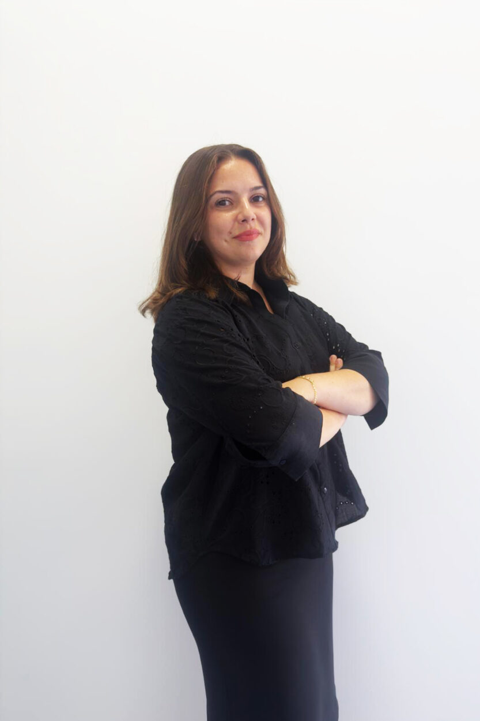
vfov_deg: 37.5
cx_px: 240
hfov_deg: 25.5
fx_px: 1060
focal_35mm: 53
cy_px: 360
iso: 160
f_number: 2
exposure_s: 1/150
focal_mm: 35
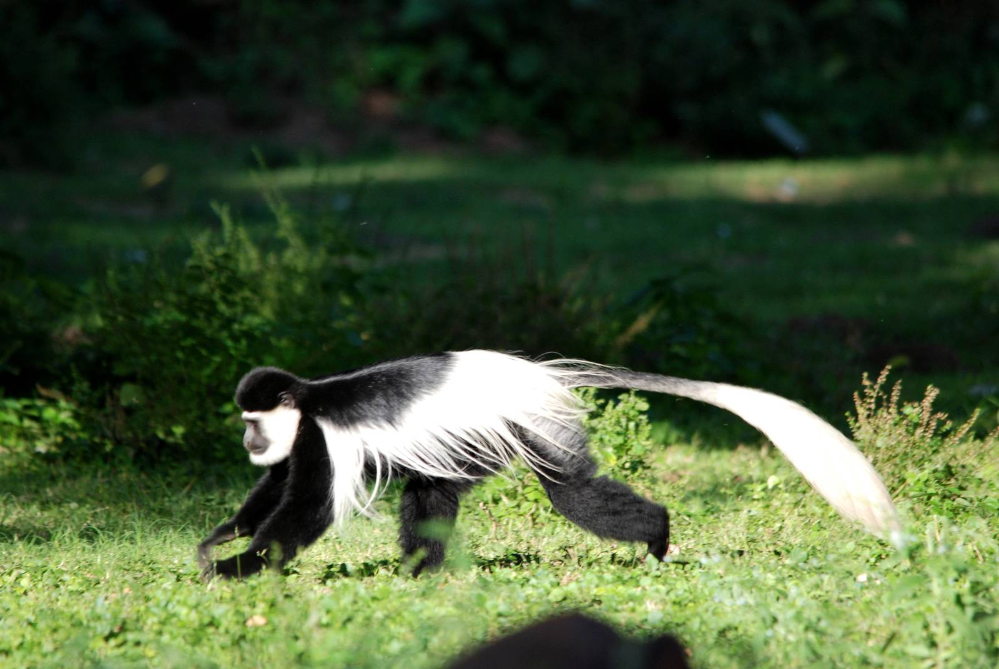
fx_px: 20837
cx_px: 500
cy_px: 334
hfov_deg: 2.7
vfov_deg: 1.8
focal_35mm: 750
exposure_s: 1/250
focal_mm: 500
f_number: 6.3
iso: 400
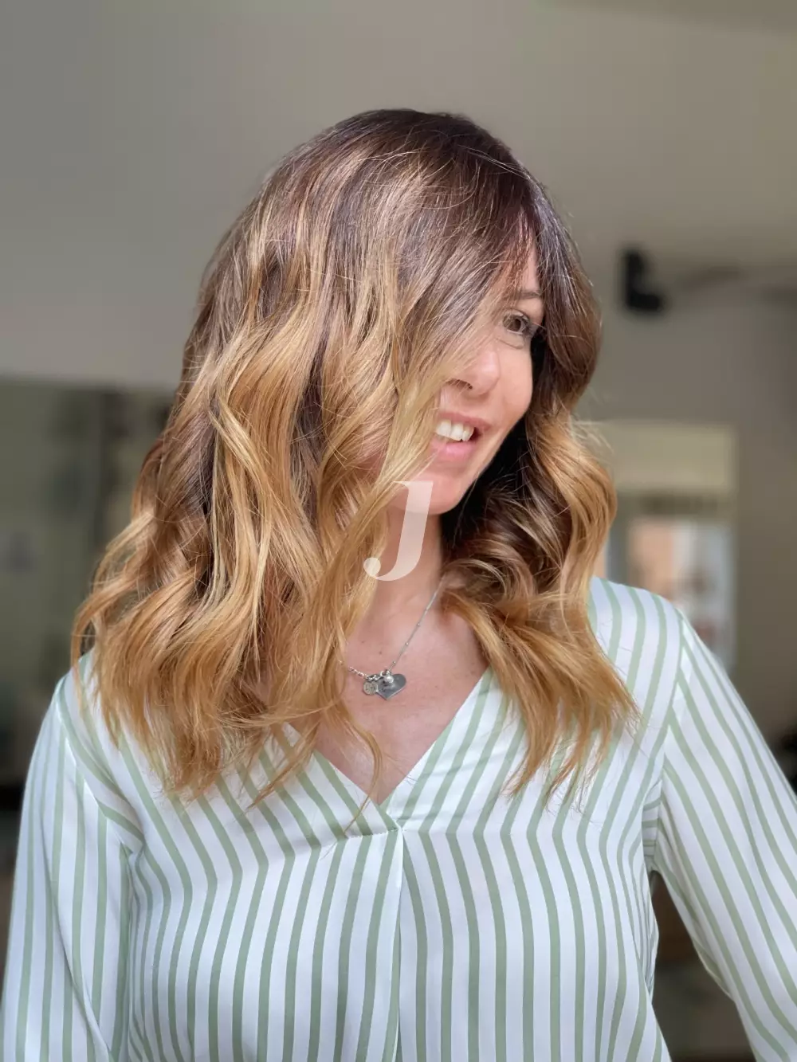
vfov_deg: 30.3
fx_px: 1964
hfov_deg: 22.9
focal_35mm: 64
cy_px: 531
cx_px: 398
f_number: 2.2
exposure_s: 1/79
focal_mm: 7.5
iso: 250
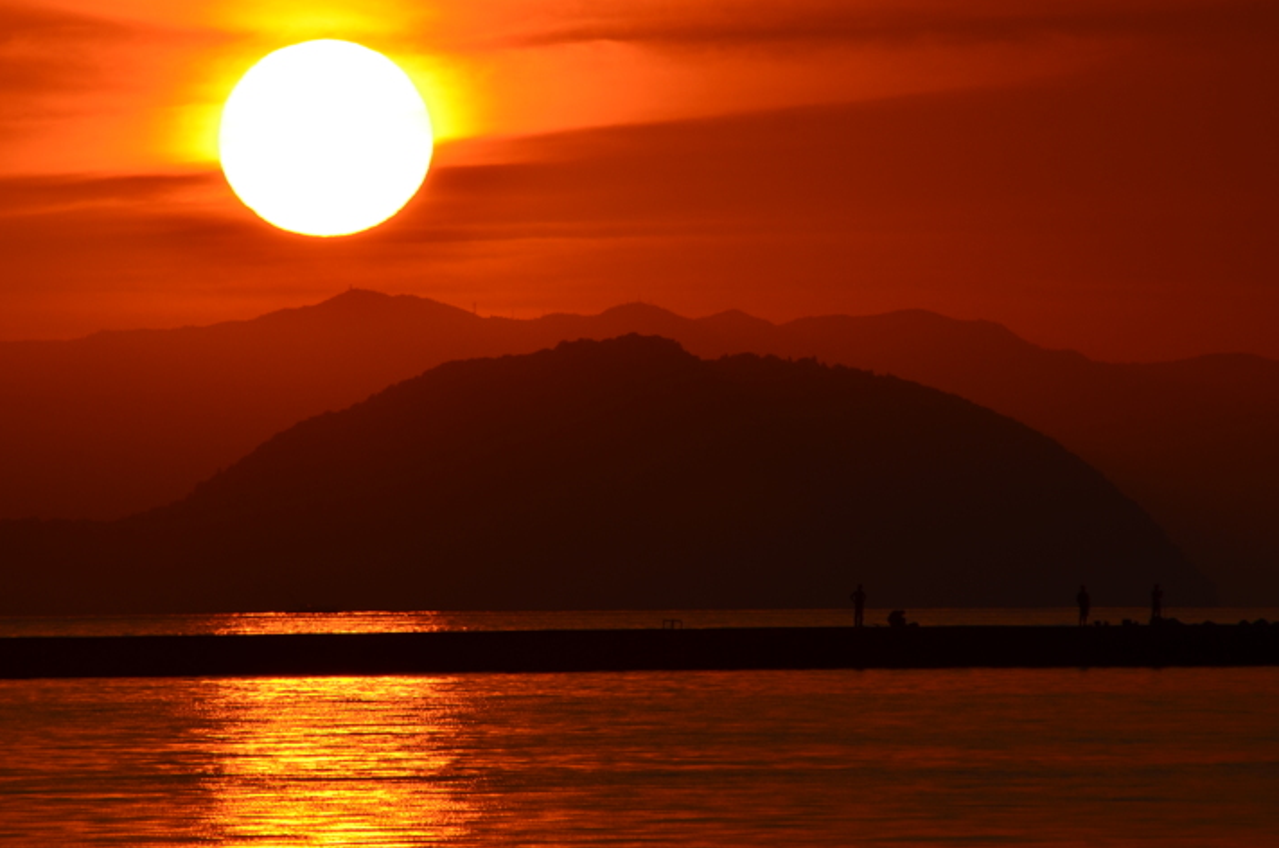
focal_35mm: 647
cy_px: 349
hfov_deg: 3.2
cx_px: 519
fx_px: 22945
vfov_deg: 2.1
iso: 100
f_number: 10
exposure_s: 1/1600
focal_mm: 300
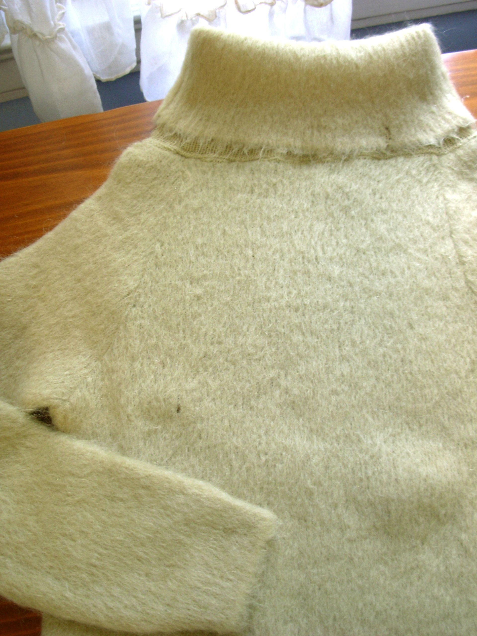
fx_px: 698
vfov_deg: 49.0
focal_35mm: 38
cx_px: 238
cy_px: 318
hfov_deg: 37.7
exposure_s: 1/22
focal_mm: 6.3
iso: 50
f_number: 2.9
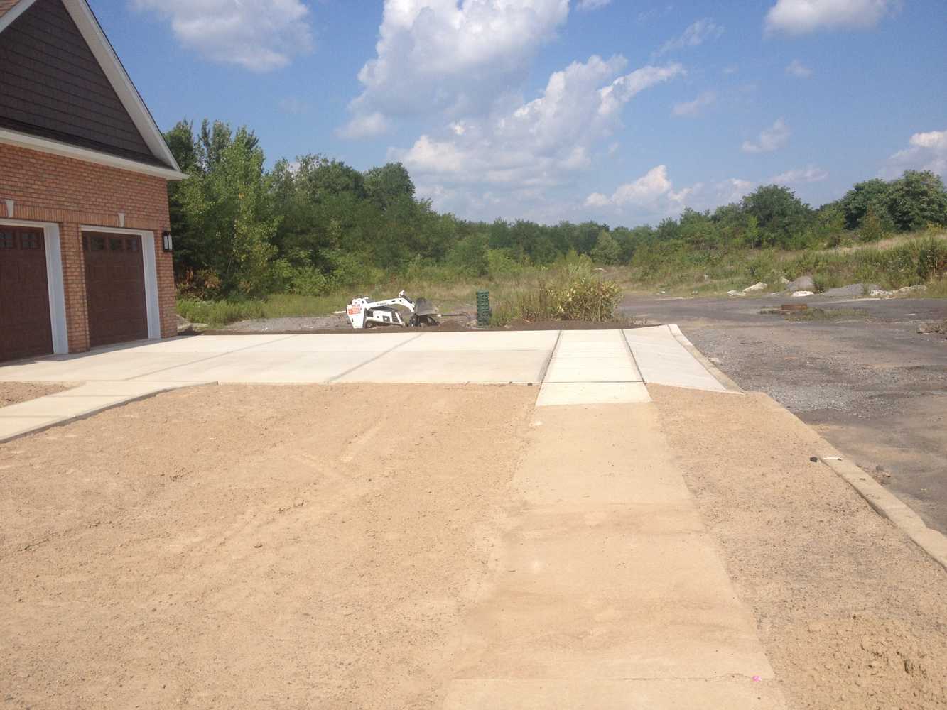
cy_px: 355
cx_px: 474
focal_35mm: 35
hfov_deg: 52.6
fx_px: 958
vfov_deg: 40.7
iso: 50
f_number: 2.4
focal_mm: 4.28
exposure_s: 1/2632
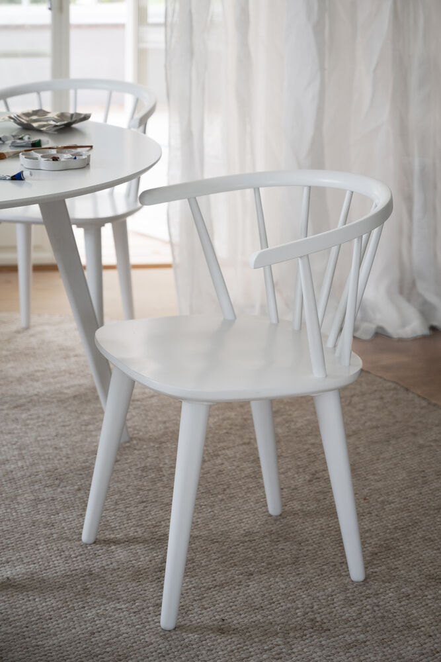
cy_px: 331
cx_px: 220
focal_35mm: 70
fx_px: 1286
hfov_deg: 19.5
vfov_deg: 28.8
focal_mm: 70
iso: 500
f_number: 4
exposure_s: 1/100
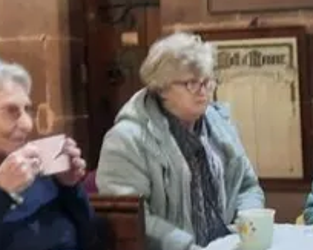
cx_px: 371
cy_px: 129
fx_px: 796
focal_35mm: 86
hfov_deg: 20.8
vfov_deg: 17.8
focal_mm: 4.6
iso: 1000
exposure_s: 1/20
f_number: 2
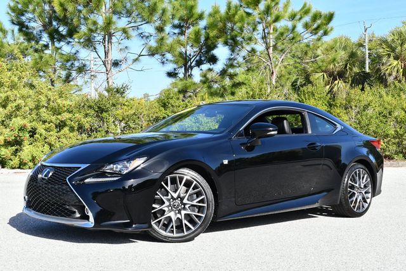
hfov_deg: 41.1
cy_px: 136
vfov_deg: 28.1
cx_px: 203
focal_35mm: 48
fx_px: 542
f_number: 8
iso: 200
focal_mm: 24
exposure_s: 1/250
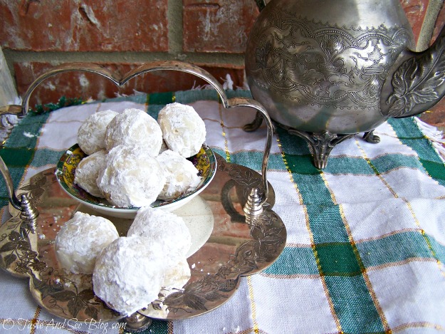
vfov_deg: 37.7
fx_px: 489
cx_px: 222
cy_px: 167
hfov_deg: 49.0
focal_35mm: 38
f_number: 2.8
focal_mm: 6.3
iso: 80
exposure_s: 1/160
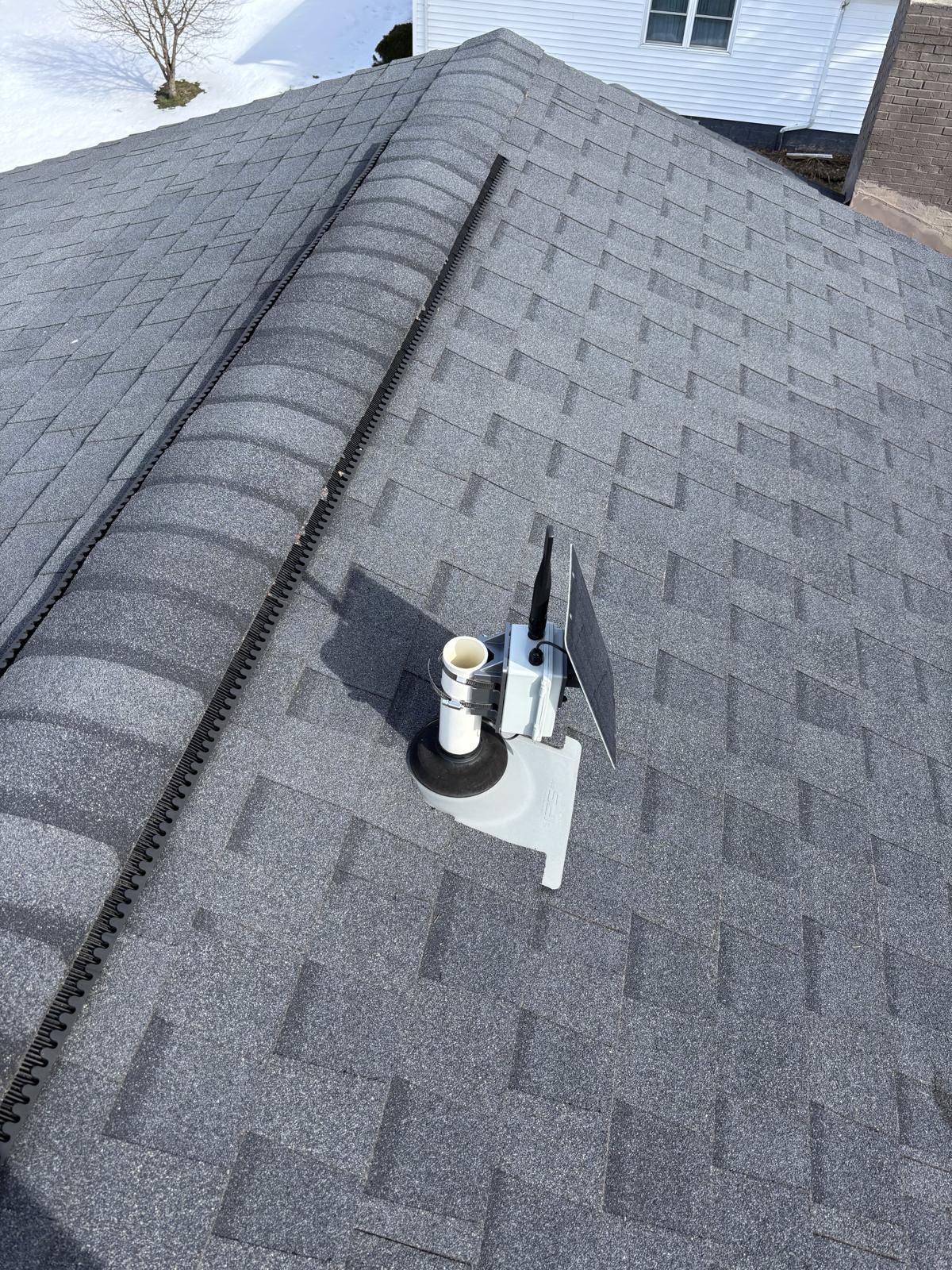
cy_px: 635
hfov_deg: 53.1
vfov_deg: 67.3
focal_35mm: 26
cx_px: 476
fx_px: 953
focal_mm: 5.96
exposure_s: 1/1103
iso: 50
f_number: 1.6
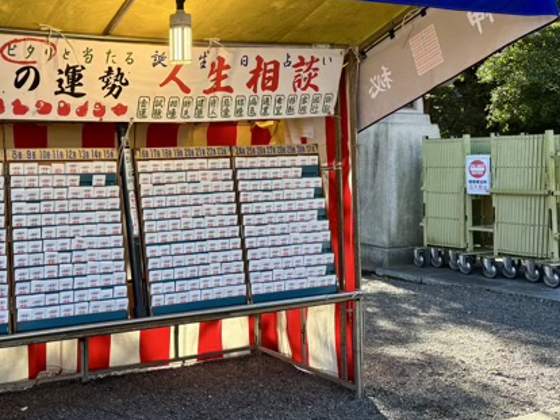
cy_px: 158
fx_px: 711
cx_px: 130
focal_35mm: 44
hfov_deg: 41.5
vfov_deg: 32.7
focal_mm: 5.96
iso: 50
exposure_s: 1/289
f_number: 1.6
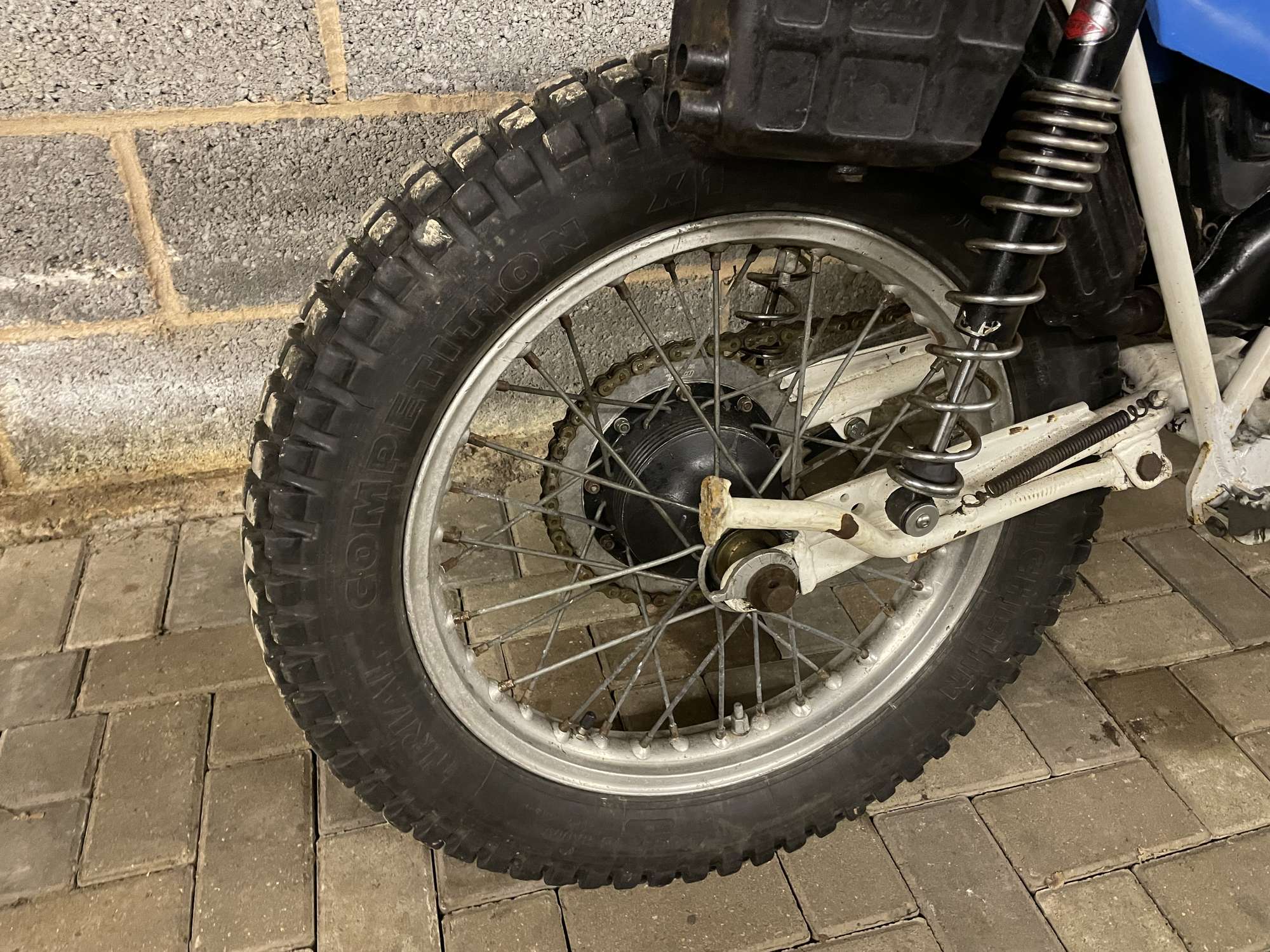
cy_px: 476
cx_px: 635
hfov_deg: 67.3
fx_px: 954
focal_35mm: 26
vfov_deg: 53.1
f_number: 1.6
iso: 500
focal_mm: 4.2
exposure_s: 1/25
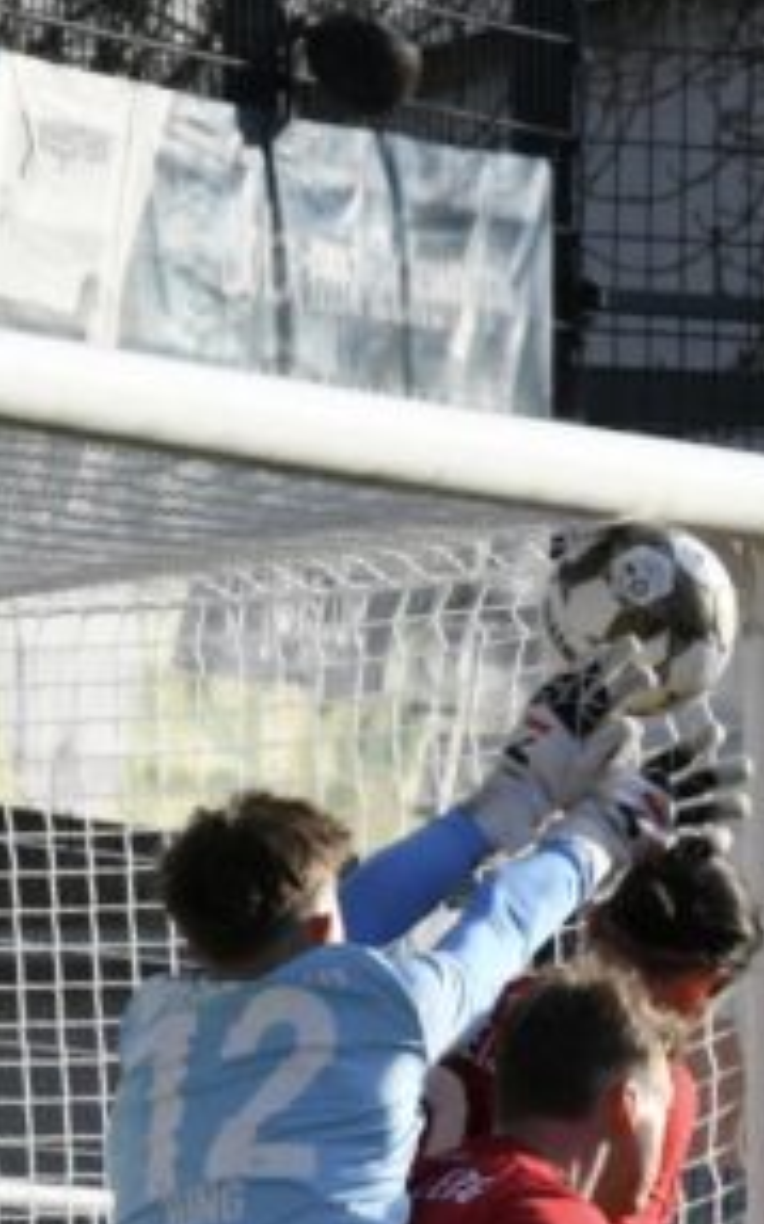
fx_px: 25491
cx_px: 1007
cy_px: 1363
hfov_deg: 1.7
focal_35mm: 764
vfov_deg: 2.8
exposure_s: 1/1600
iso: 4000
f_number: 18
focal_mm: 210
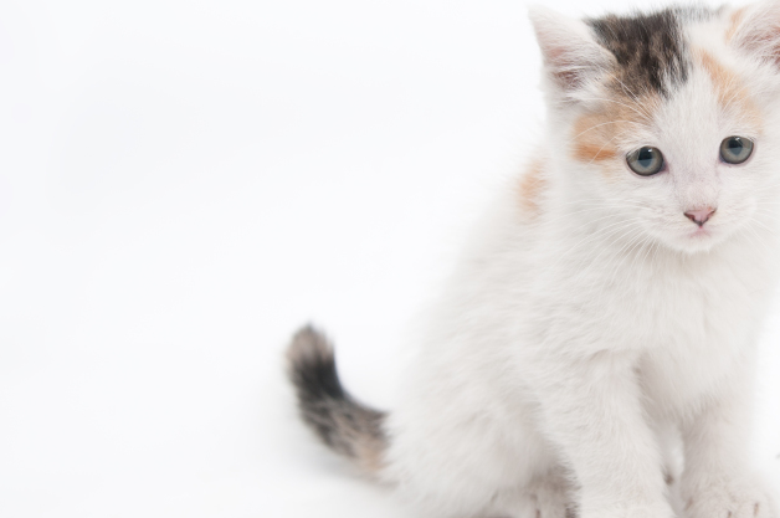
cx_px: 601
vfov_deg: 17.9
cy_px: 251
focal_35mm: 76
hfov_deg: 26.3
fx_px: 1641
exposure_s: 1/125
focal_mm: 31
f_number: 3.5
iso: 100
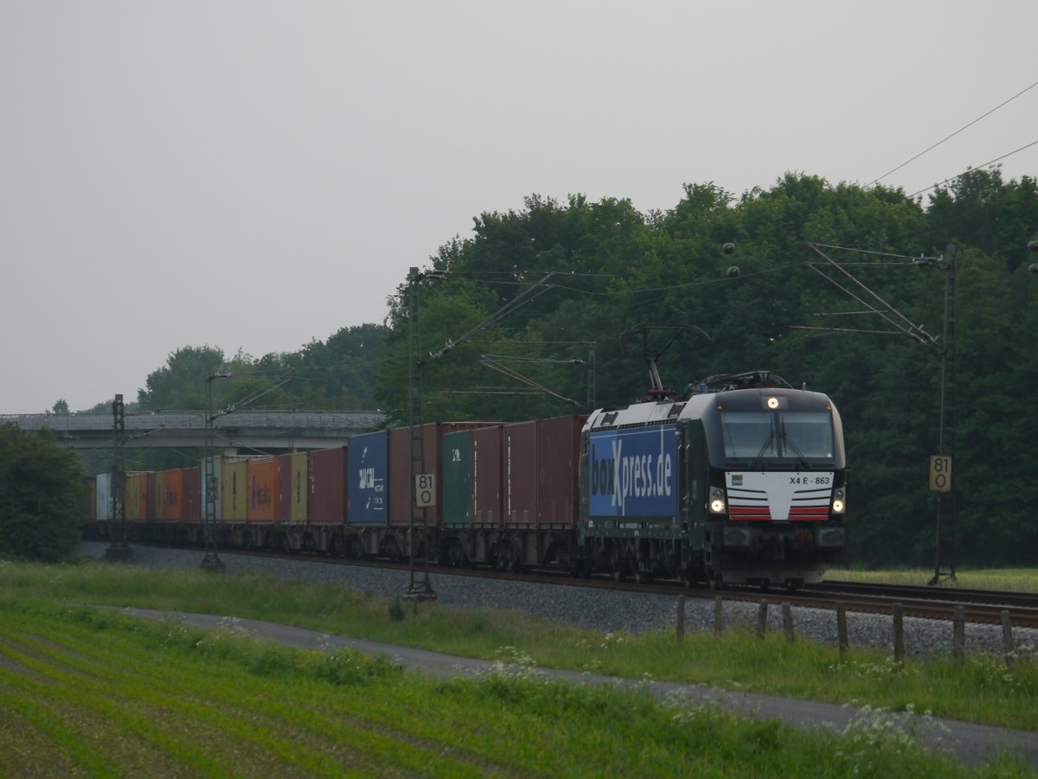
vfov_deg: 8.3
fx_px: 5340
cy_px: 390
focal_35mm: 178
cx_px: 519
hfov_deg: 11.1
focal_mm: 89
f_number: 5.3
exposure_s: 1/500
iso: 500
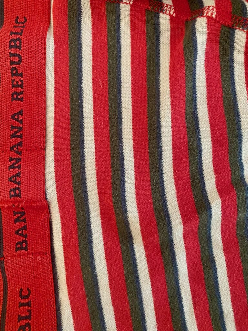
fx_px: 248
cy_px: 166
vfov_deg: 67.3
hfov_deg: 53.1
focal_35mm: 26
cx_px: 124
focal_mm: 4.25
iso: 500
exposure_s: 1/40
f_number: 1.8
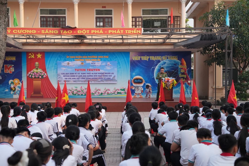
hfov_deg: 28.9
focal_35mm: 70
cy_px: 83
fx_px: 484
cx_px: 124
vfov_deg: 19.4
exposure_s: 1/2000
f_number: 4
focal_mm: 70
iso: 1000
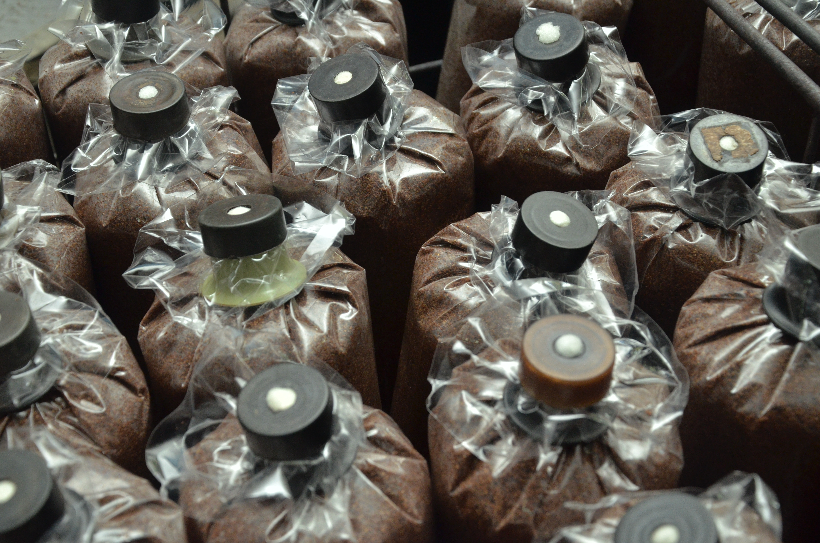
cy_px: 272
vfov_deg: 20.1
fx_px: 1534
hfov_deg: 29.9
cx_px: 410
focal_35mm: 68
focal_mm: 45
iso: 800
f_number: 6.3
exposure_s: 1/100
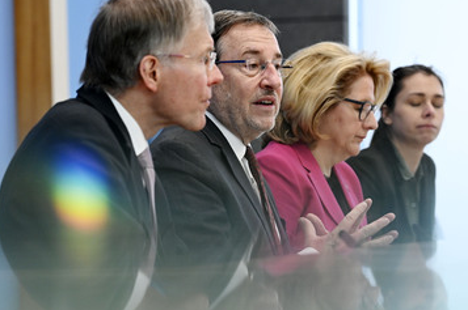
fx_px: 2791
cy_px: 190
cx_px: 218
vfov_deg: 6.4
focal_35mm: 215
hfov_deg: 9.6
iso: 2500
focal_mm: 170
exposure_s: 1/400
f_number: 6.3
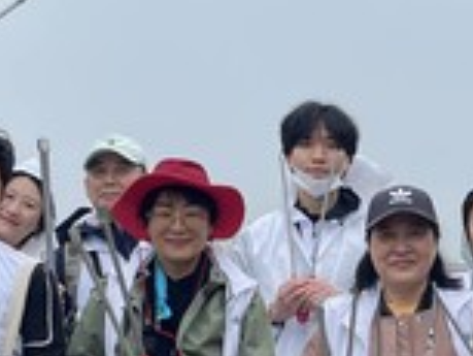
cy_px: 291
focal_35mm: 102
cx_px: 473
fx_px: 1395
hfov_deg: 18.7
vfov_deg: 14.4
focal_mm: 4.2
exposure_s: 1/2053
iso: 32
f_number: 1.6
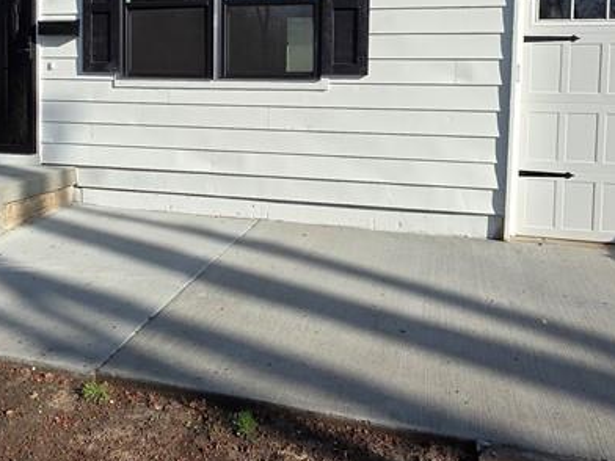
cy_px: 118
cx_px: 259
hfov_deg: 53.7
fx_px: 604
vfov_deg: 40.7
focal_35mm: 34
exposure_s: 1/1910
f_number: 1.9
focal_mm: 2.2
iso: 40
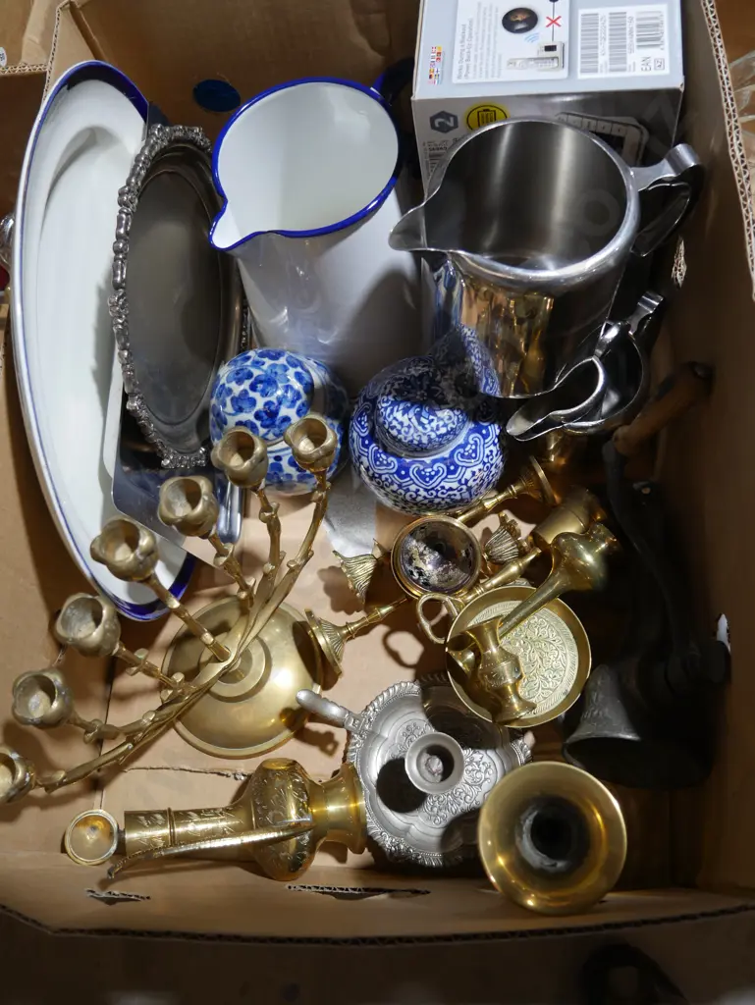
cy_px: 502
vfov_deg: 56.8
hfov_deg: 44.2
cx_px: 378
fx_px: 930
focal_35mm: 32
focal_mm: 16
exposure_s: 1/60
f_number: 3.6
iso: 320
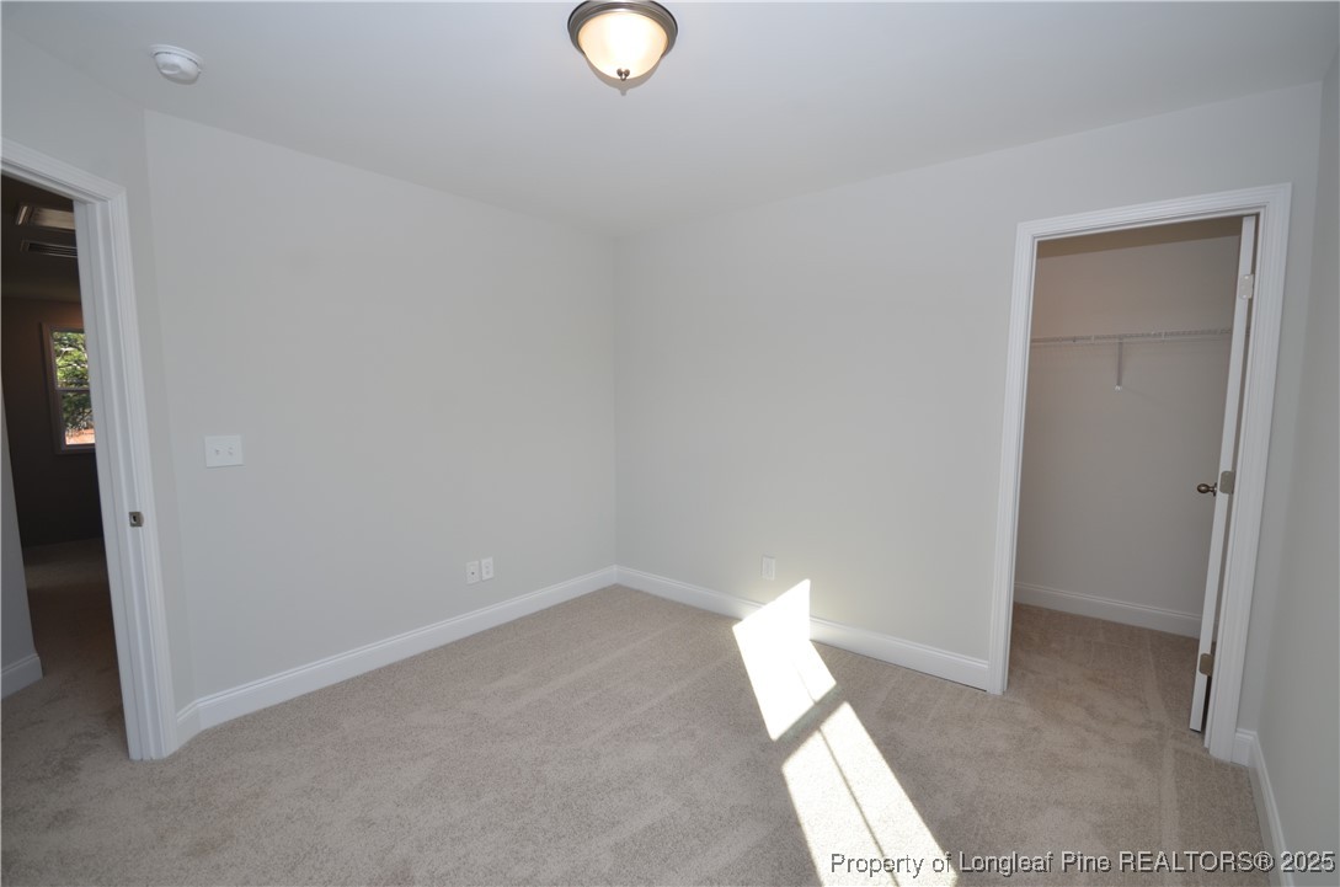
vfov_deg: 77.1
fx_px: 557
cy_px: 444
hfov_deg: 100.5
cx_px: 670
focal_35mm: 15
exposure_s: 1/125
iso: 200
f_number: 5.6
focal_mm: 10
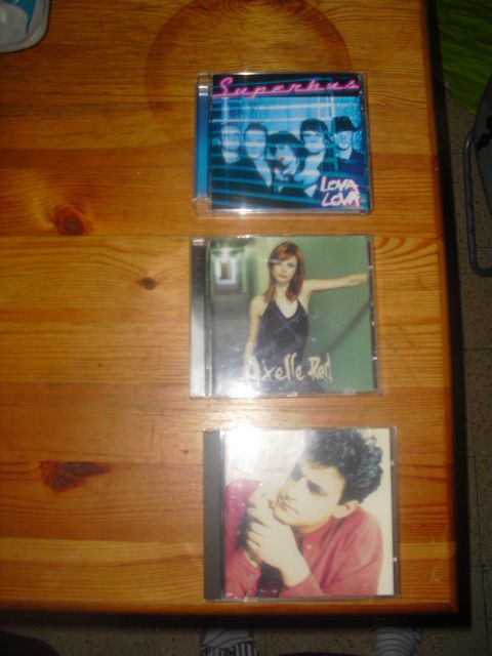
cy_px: 328
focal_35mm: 36
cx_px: 246
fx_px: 682
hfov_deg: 39.7
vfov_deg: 51.4
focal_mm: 6.3
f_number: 3.1
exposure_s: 1/60
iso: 100
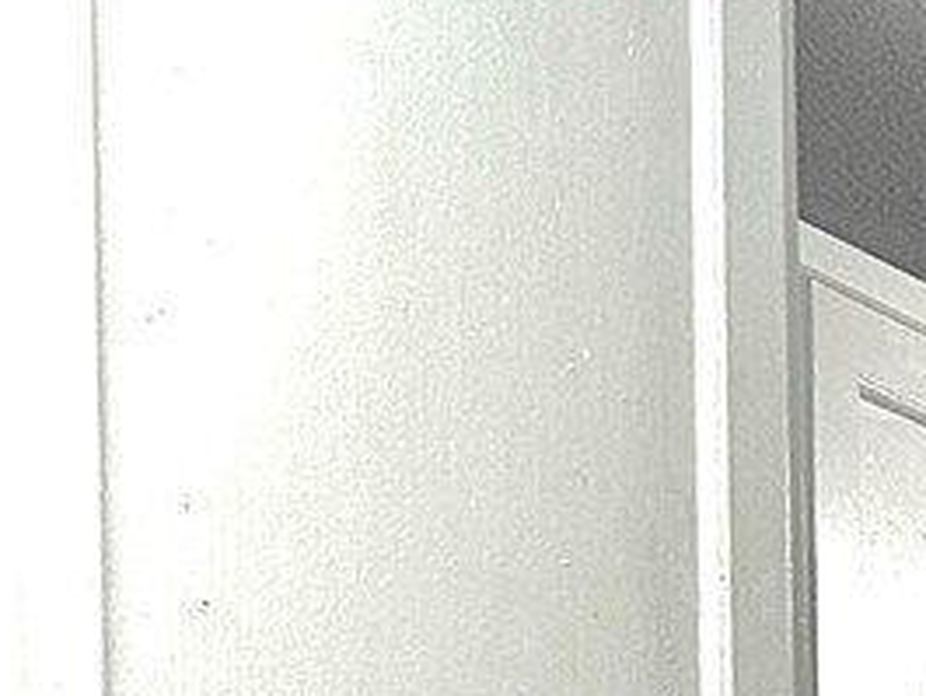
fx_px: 4657
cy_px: 2025
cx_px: 1967
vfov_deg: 7.6
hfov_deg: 10.3
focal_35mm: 174
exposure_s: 1/120
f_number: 1.78
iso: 160
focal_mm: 6.86
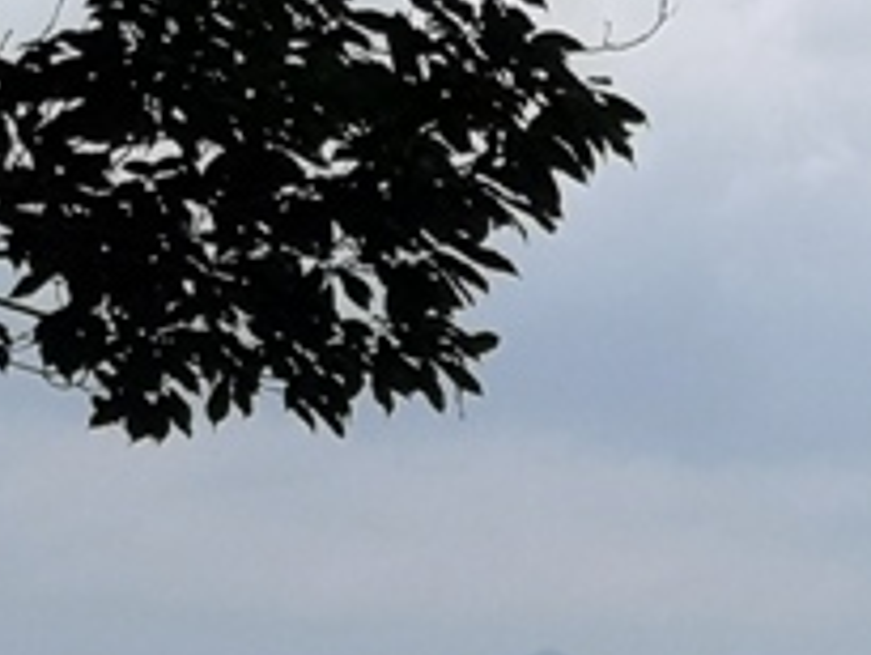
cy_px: 906
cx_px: 1683
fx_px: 4230
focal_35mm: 168
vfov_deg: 8.7
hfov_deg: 10.8
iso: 50
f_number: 1.8
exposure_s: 1/2688
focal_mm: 3.95
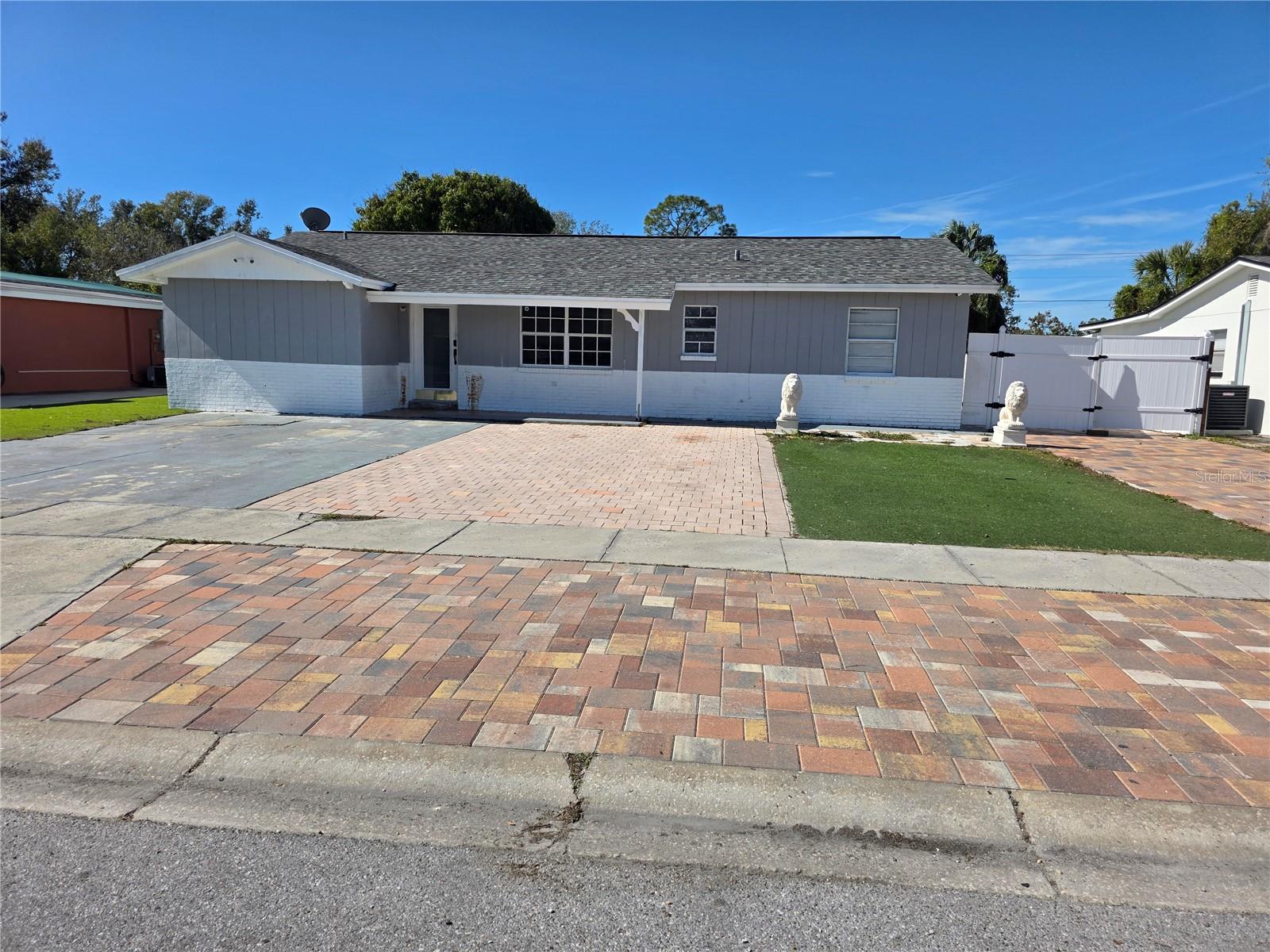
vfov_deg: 58.9
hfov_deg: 73.9
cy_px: 476
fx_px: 844
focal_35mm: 23
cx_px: 635
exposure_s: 1/7944
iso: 80
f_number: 1.7
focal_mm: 6.3
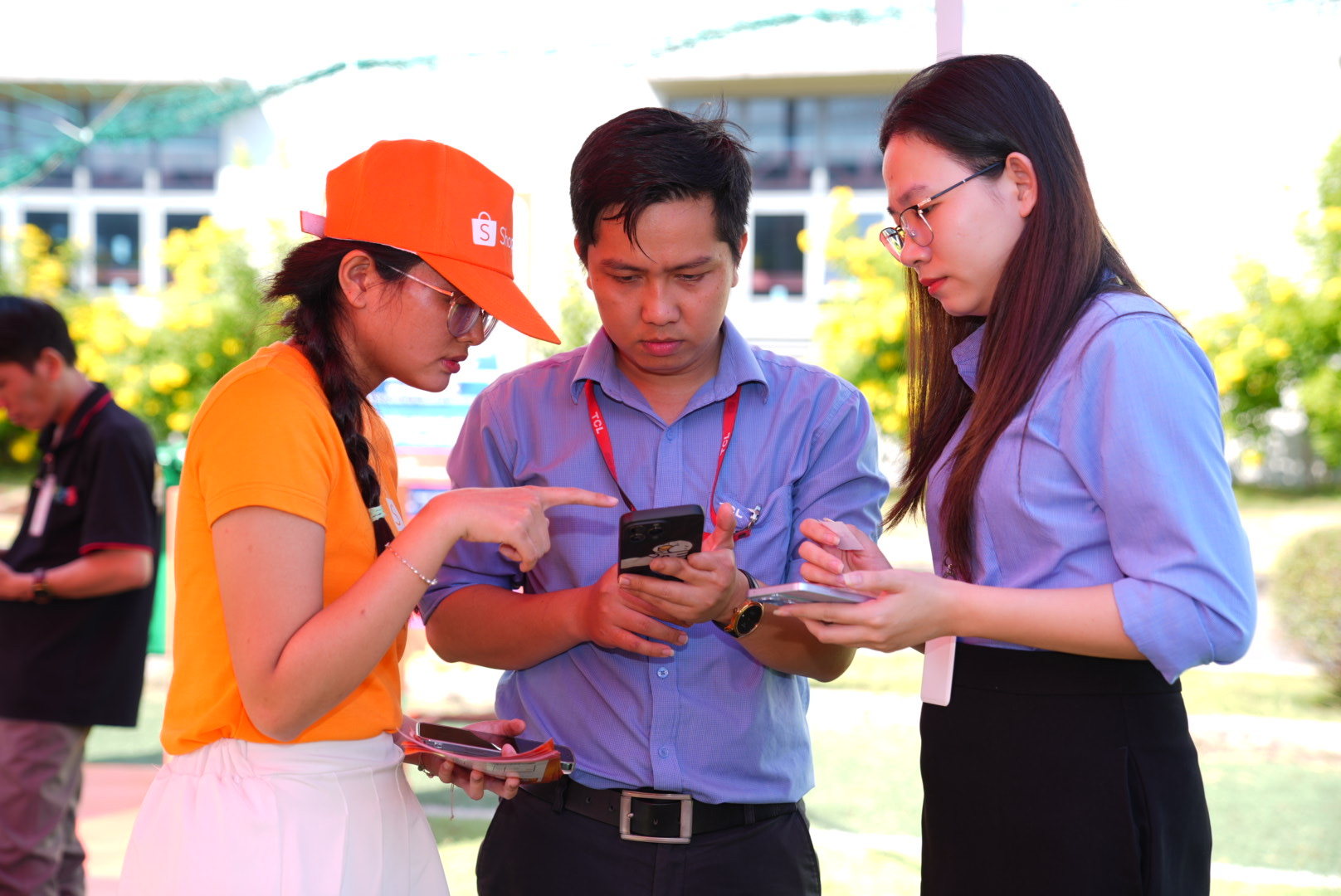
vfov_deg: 23.0
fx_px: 2199
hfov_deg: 33.9
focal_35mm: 59
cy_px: 448
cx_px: 670
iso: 80
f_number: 3.2
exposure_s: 1/250
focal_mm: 59
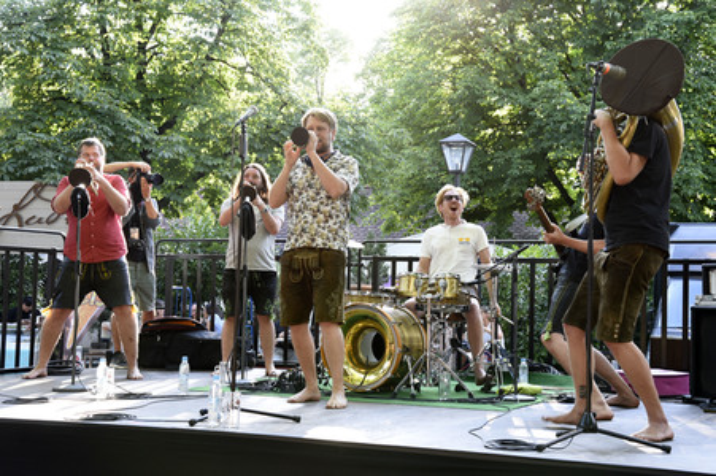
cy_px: 238
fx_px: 1033
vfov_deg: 26.0
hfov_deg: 38.2
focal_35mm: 52
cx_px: 358
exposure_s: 1/80
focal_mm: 52
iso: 640
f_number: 6.3
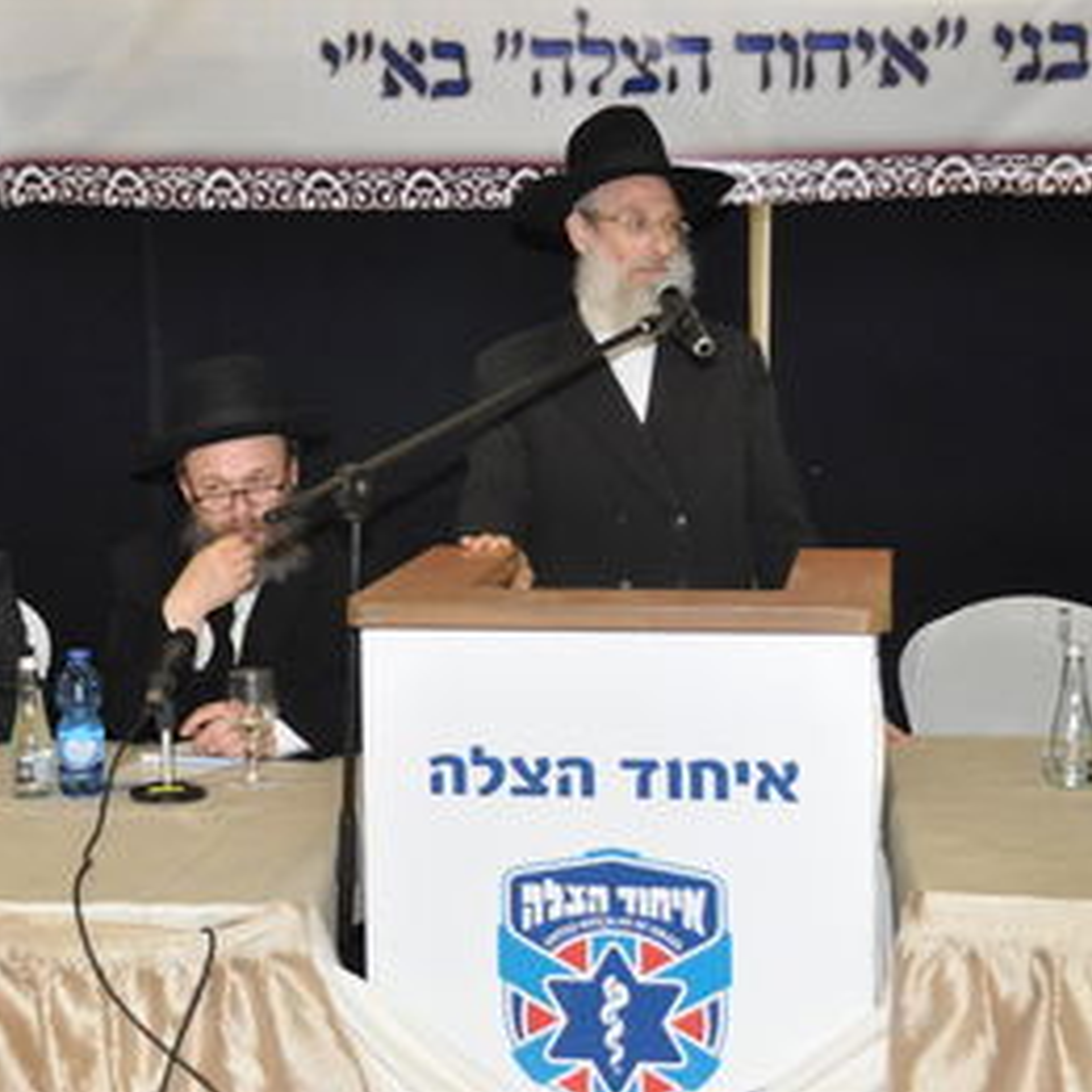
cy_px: 542
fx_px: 2641
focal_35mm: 74
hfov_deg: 23.3
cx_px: 431
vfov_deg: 23.4
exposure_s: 1/160
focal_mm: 38
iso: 1600
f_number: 4.8
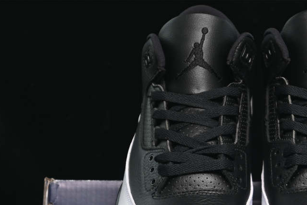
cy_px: 191
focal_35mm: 140
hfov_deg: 14.6
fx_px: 1194
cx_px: 253
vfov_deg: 9.8
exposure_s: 1/40
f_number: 6.3
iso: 160
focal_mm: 50
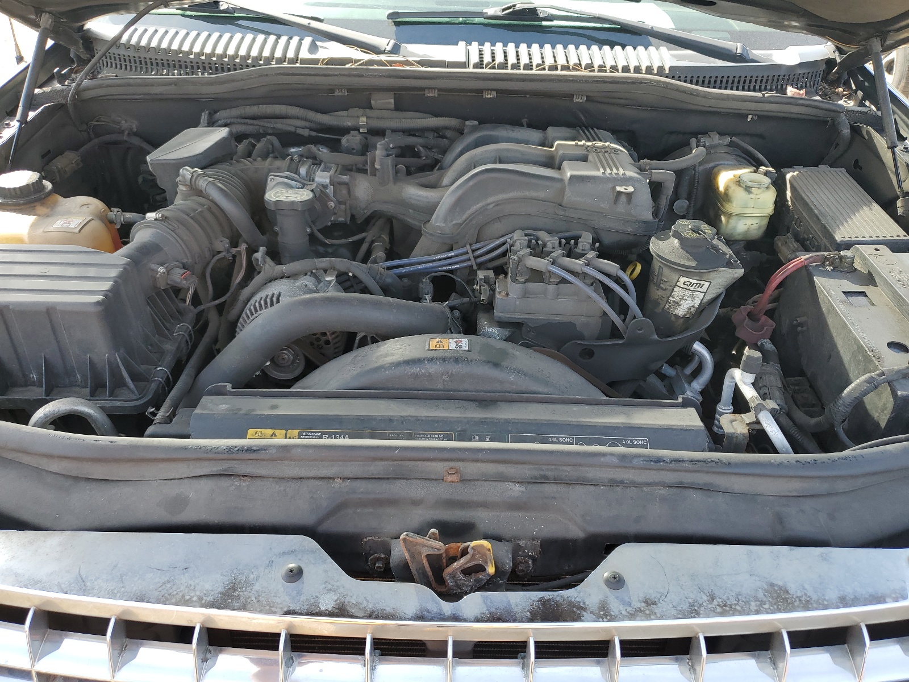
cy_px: 341
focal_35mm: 26
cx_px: 454
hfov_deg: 67.3
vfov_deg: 53.1
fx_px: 683
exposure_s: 1/294
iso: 50
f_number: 1.5
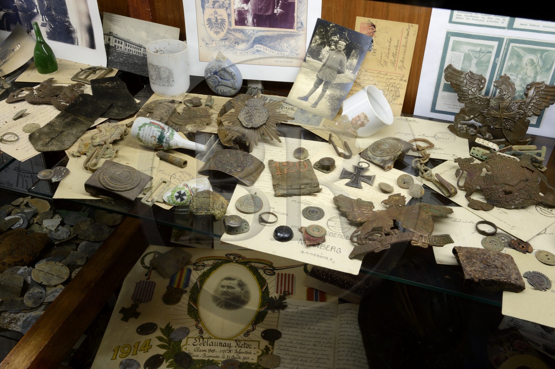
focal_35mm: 35
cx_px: 278
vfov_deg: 37.8
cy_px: 184
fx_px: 539
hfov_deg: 54.5
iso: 200
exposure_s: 1/2
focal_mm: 35
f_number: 20
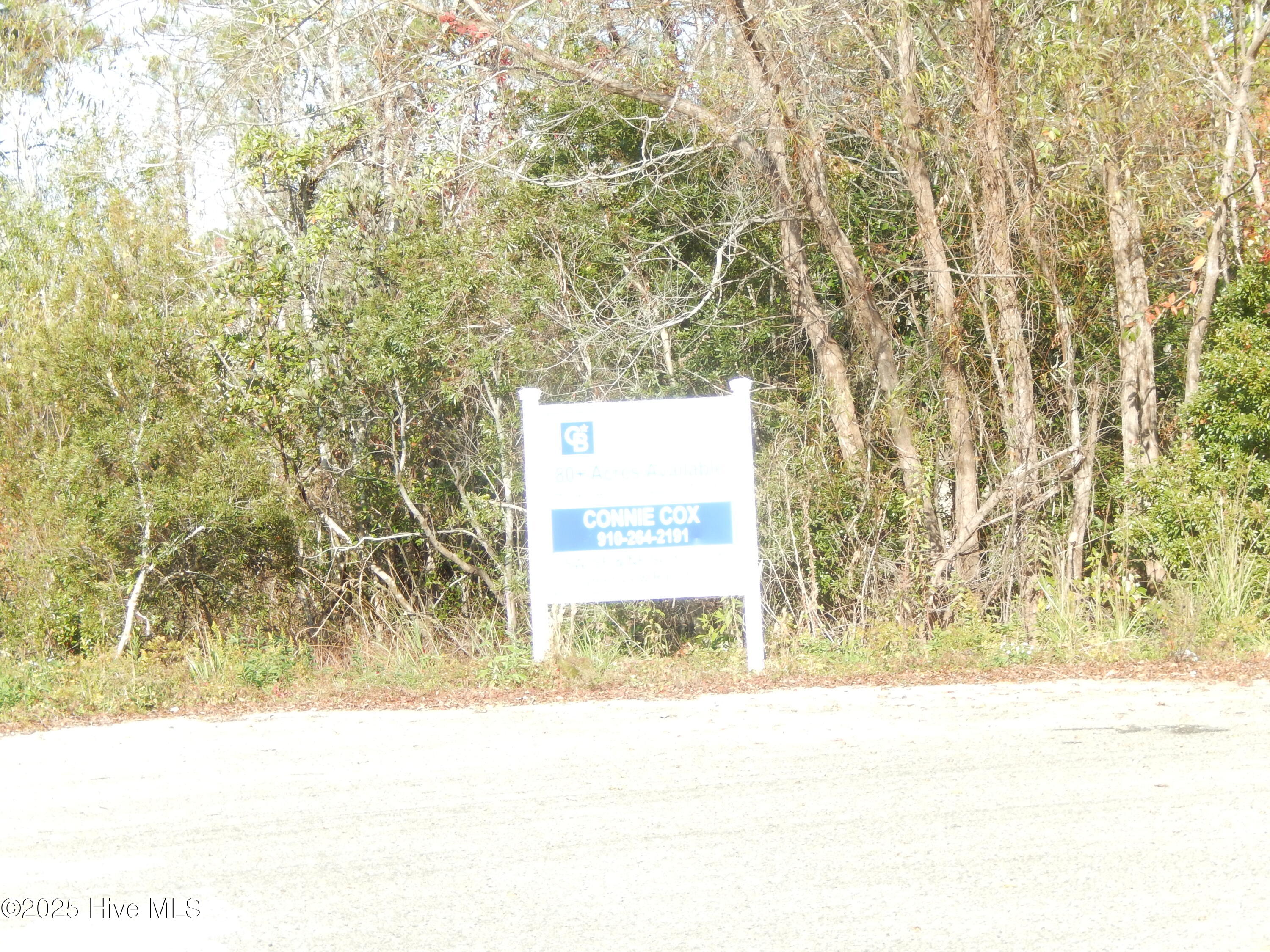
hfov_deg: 18.7
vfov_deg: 14.1
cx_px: 635
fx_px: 3852
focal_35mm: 105
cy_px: 476
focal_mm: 18.9
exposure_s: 1/160
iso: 125
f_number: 5.3
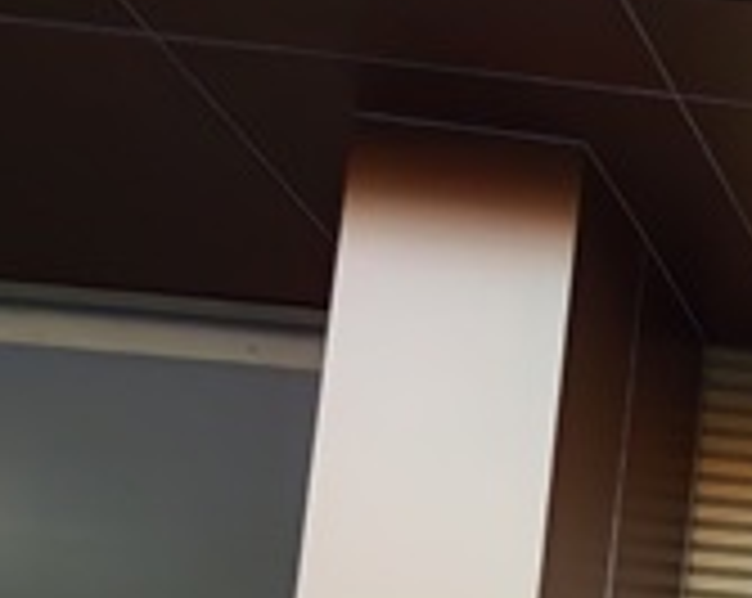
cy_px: 1277
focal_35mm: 75
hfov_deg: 15.8
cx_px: 1711
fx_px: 1666
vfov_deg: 15.3
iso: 80
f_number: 2.2
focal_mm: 1.96
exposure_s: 1/100
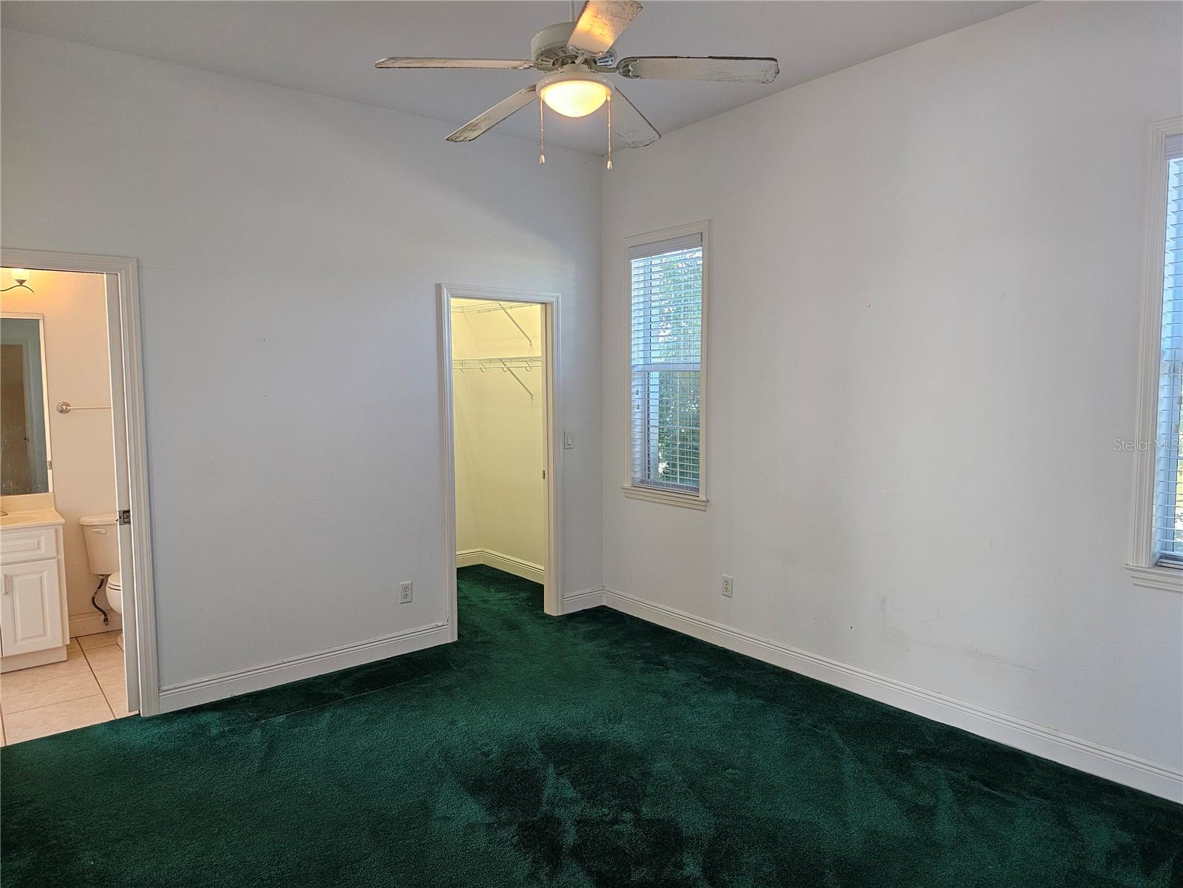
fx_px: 786
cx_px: 592
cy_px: 444
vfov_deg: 58.9
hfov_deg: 73.9
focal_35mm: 23
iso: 320
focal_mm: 6.3
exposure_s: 1/120
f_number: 1.7
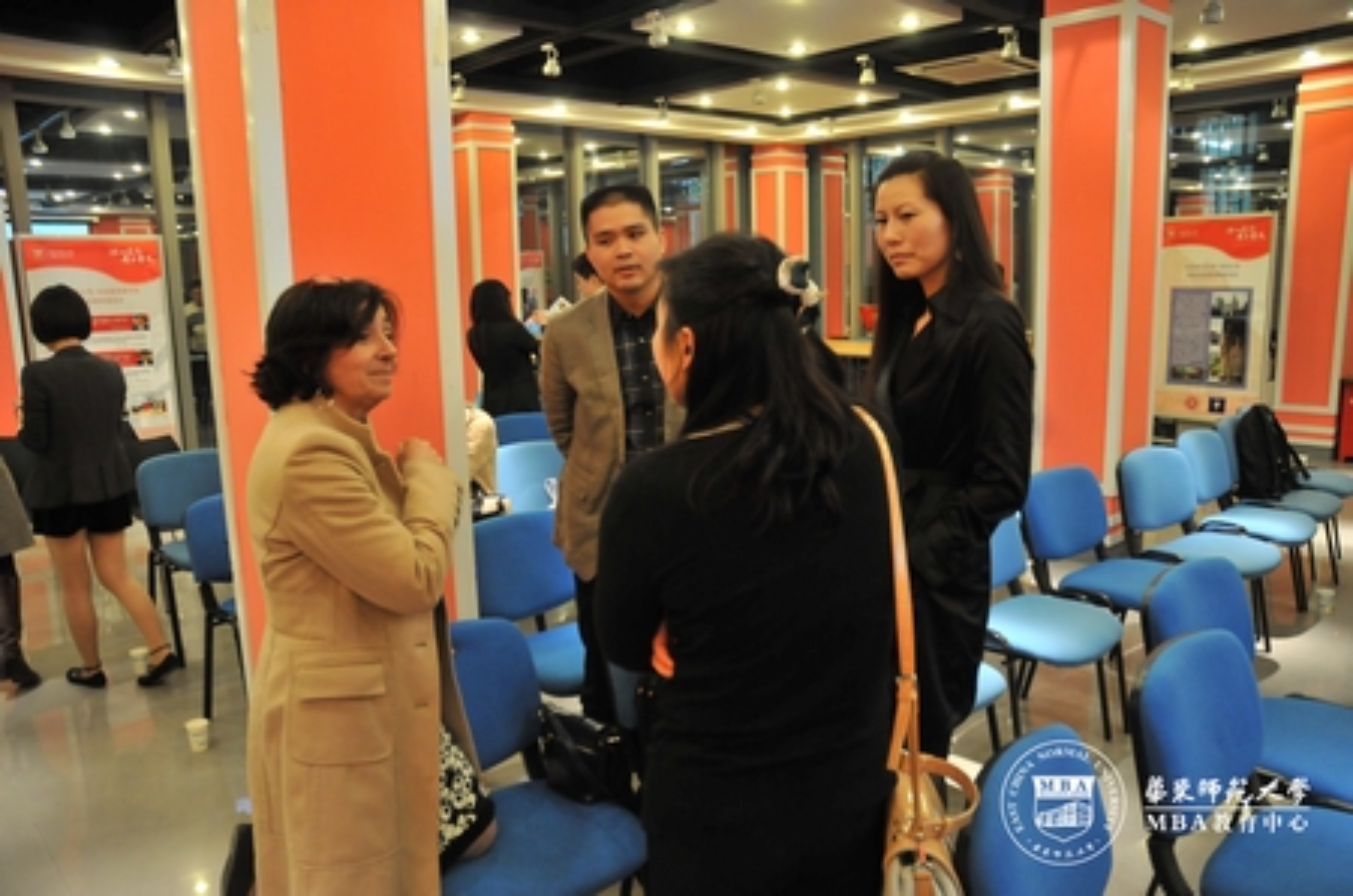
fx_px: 1350
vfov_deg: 36.7
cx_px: 676
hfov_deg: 53.2
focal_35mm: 36
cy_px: 448
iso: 720
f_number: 3.8
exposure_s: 1/60
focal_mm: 24
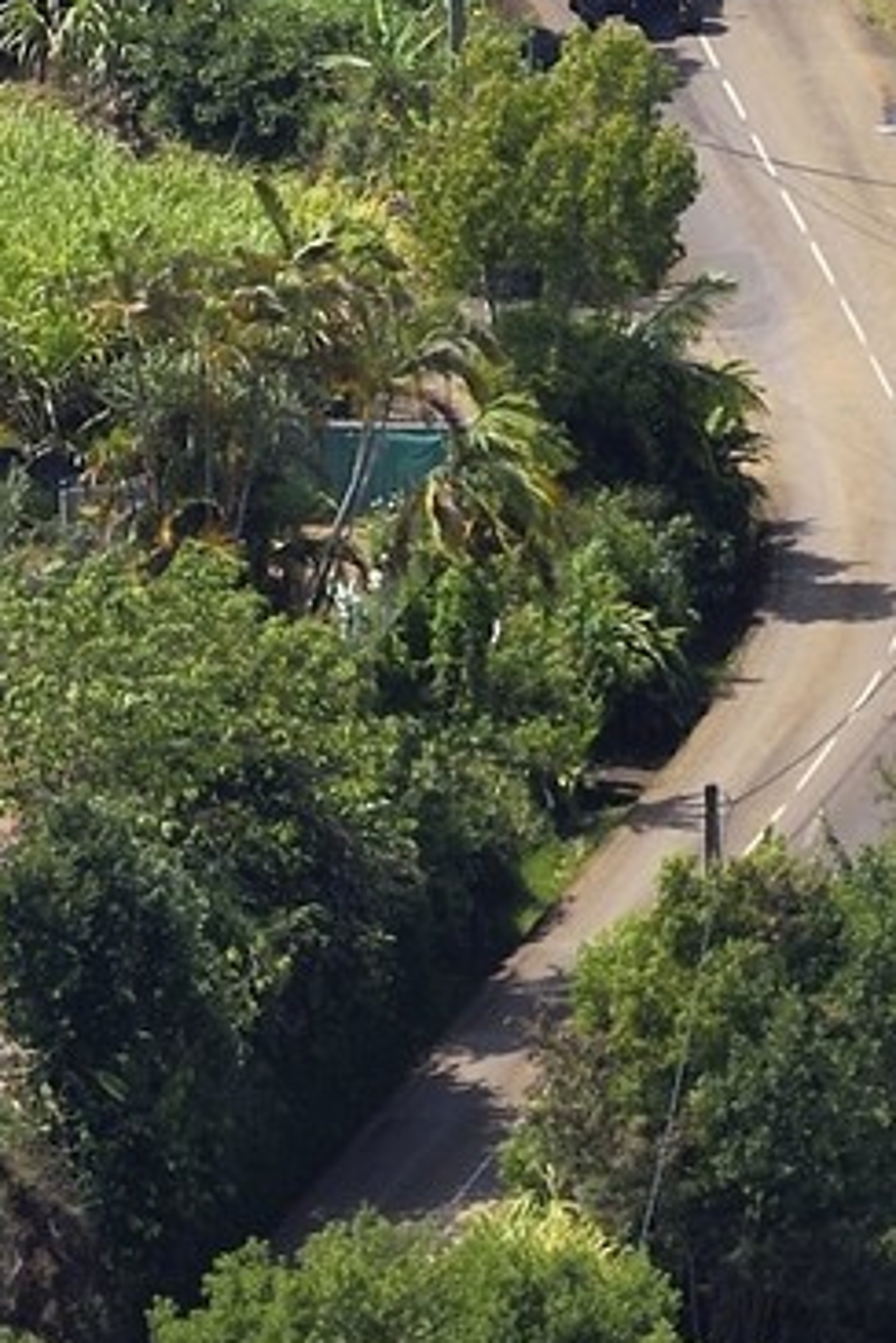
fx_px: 48978
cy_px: -2040
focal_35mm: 1312
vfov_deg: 1.6
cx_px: 136
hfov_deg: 1.0
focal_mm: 200
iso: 200
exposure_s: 1/250
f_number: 11
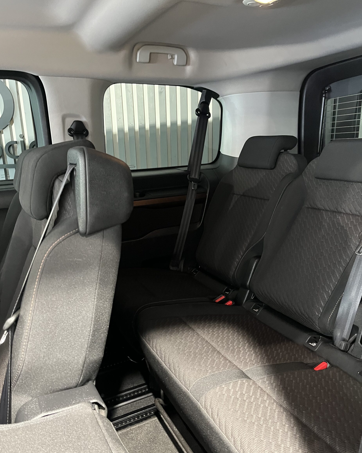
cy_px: 247
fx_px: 375
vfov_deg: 62.1
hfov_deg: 51.5
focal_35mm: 28
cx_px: 182
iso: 500
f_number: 1.6
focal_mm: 5.1
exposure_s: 1/33
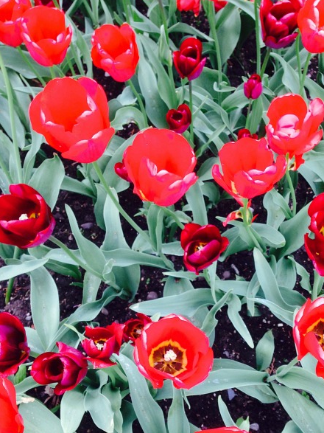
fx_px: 524
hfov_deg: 34.2
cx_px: 193
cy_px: 273
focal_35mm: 42
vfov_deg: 44.4
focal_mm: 4.12
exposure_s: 1/120
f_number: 2.4
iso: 64
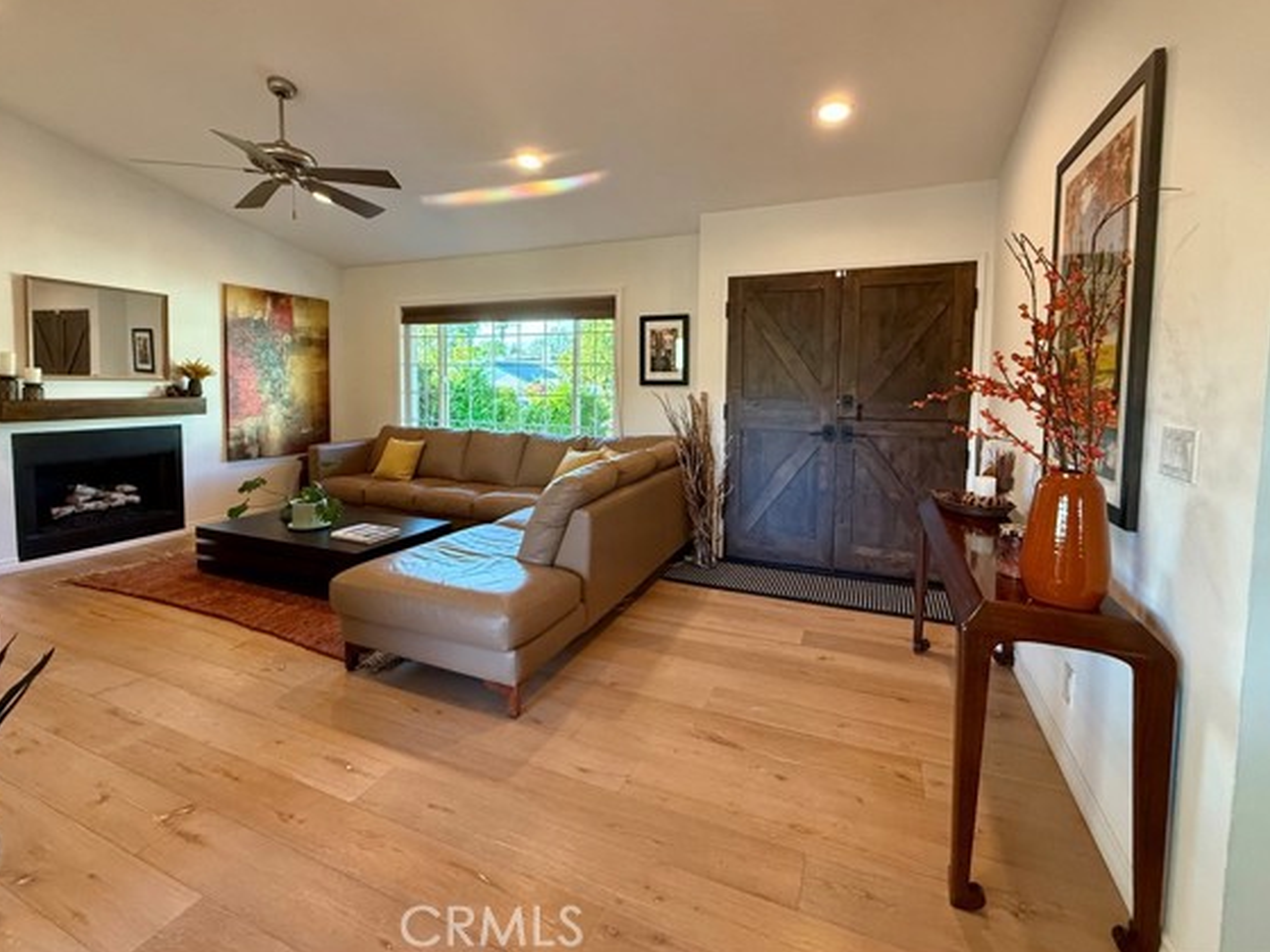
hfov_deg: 94.5
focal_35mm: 16
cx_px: 619
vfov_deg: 77.7
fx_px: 587
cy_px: 415
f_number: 2.2
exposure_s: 1/120
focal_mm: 2.22
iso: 400
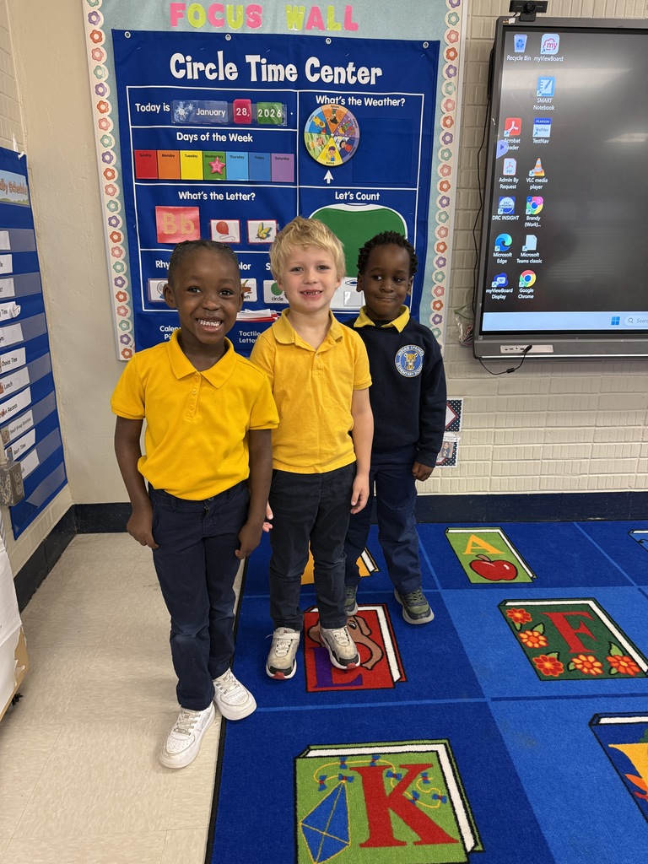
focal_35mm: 24
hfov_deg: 56.8
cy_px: 432
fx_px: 599
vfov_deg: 71.6
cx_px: 324
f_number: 1.78
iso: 250
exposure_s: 1/60
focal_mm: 6.76
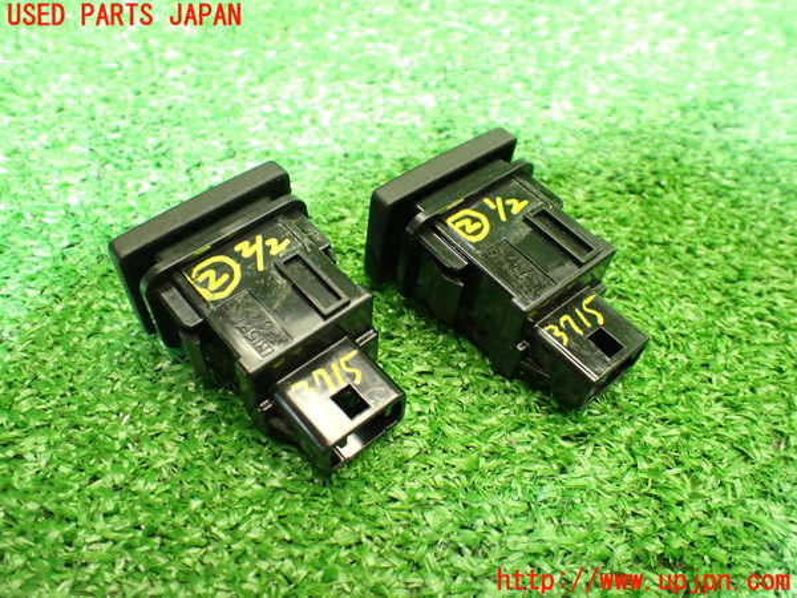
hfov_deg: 60.0
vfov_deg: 46.8
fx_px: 691
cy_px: 299
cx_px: 398
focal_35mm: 30
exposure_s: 1/100
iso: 800
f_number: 2.3
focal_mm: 5.4
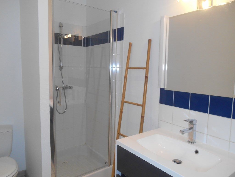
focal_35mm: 26
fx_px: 177
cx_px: 118
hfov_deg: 67.3
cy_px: 88
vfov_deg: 53.1
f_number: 3.4
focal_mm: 4.7
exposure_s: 1/25
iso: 200
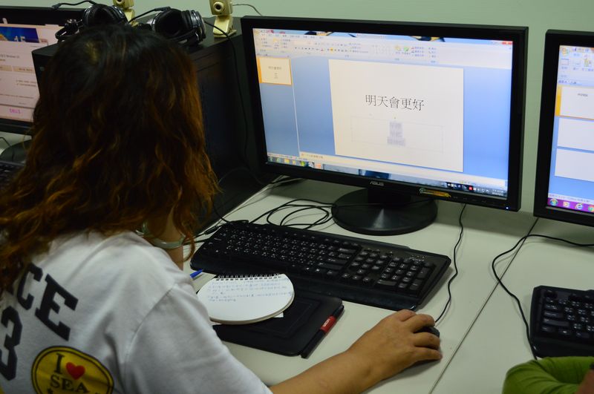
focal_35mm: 45
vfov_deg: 29.8
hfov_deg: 43.7
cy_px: 197
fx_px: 741
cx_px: 297
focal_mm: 30
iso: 800
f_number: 5
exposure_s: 1/60
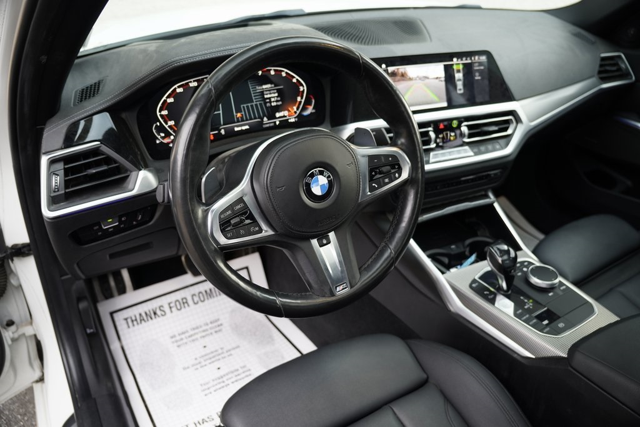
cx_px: 320
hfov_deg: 67.4
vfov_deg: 47.9
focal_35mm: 27
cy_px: 214
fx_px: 480
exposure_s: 1/30
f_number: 2.8
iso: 250
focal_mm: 18
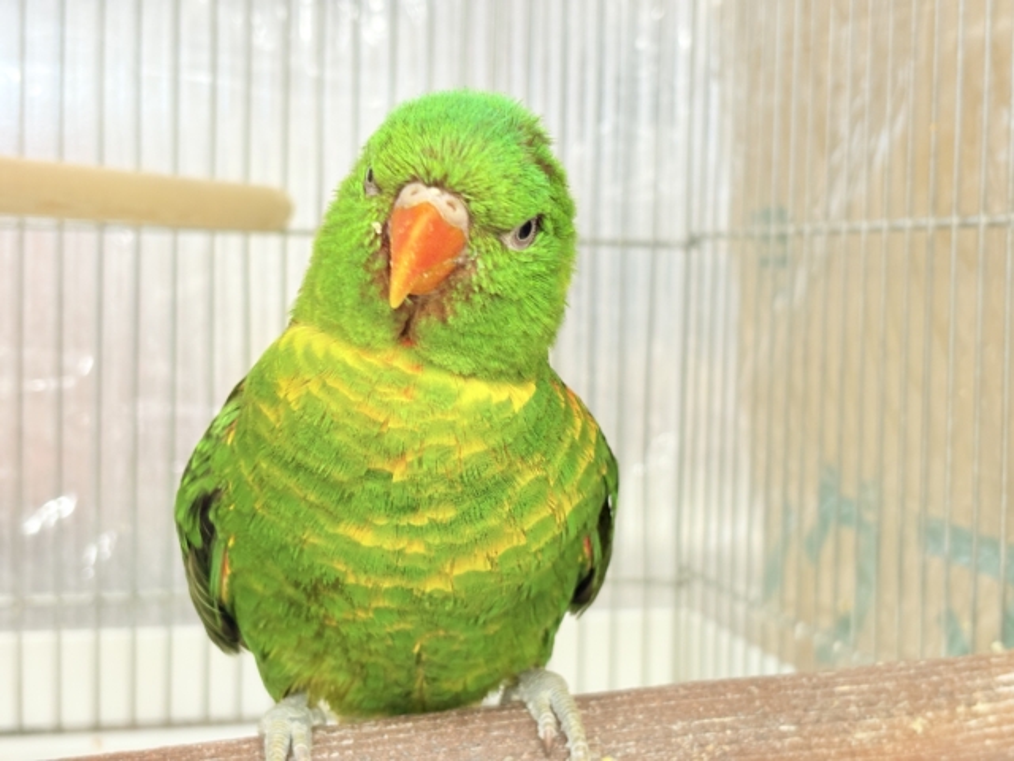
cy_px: 380
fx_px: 1523
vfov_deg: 28.0
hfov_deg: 36.8
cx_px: 507
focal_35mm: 52
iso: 160
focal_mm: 5.96
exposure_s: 1/33
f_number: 1.6
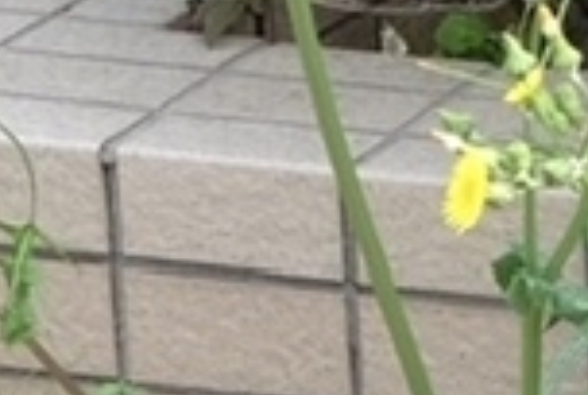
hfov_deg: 5.3
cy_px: 662
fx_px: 6317
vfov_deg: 3.6
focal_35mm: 386
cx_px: 801
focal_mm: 32.9
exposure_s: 1/140
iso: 200
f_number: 5.6
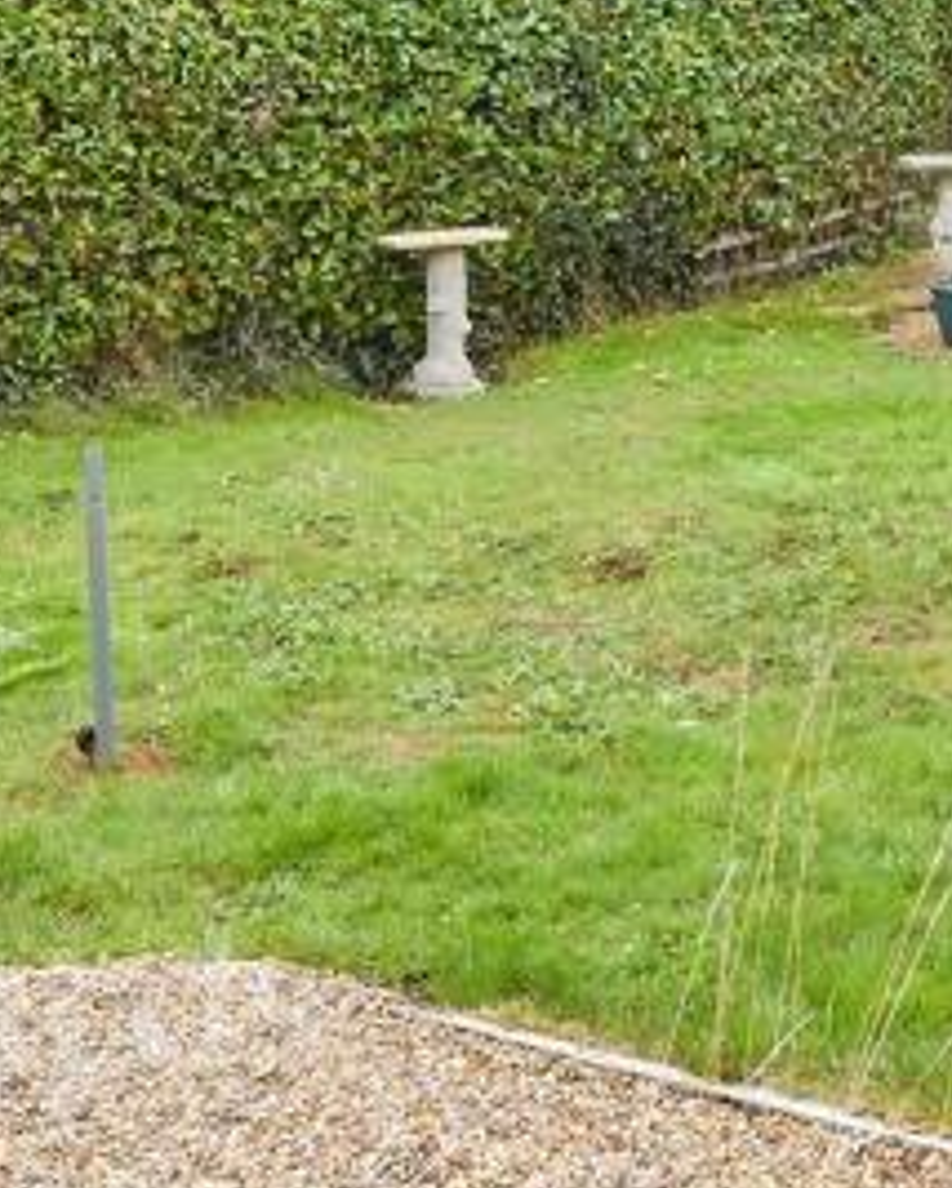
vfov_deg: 31.7
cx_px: 1032
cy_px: -38
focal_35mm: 54
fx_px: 1900
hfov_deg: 26.1
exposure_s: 1/200
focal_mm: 10
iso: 320
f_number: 8
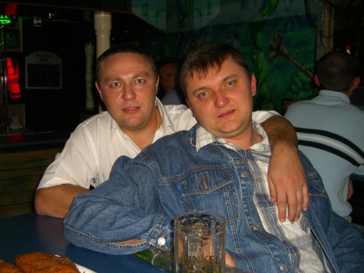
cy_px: 136
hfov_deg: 49.0
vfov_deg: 37.7
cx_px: 182
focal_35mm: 38
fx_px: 400
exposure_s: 1/60
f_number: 2.8
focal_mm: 7.9
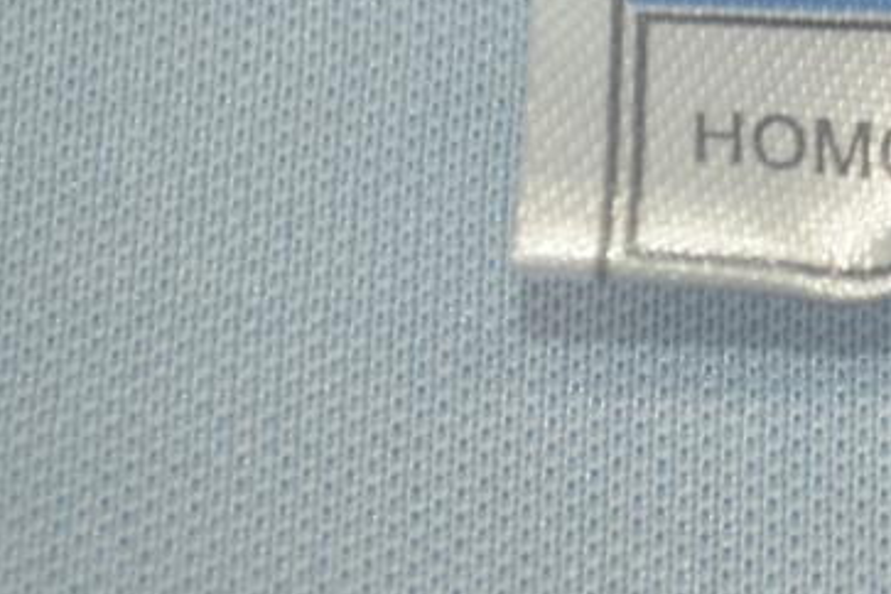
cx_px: 1225
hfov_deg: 8.3
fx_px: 6075
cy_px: -231
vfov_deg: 5.6
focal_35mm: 245
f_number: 5.6
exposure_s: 1/60
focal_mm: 55
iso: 200
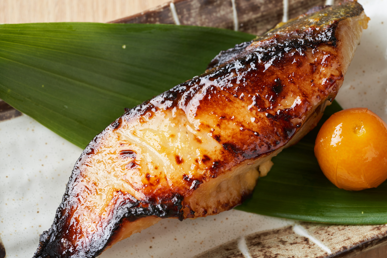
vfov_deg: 13.4
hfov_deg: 20.0
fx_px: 1097
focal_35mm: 102
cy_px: 131
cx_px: 192
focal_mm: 90
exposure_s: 1/125
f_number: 8
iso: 100
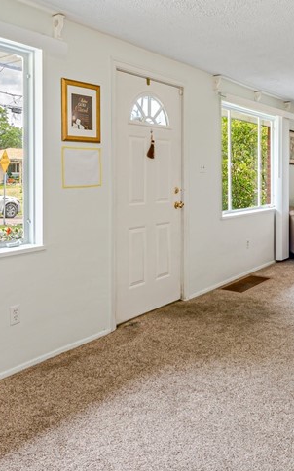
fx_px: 411
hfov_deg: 39.4
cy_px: 173
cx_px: 159
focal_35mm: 32
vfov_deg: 58.8
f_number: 11
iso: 50
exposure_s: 1/15
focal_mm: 14
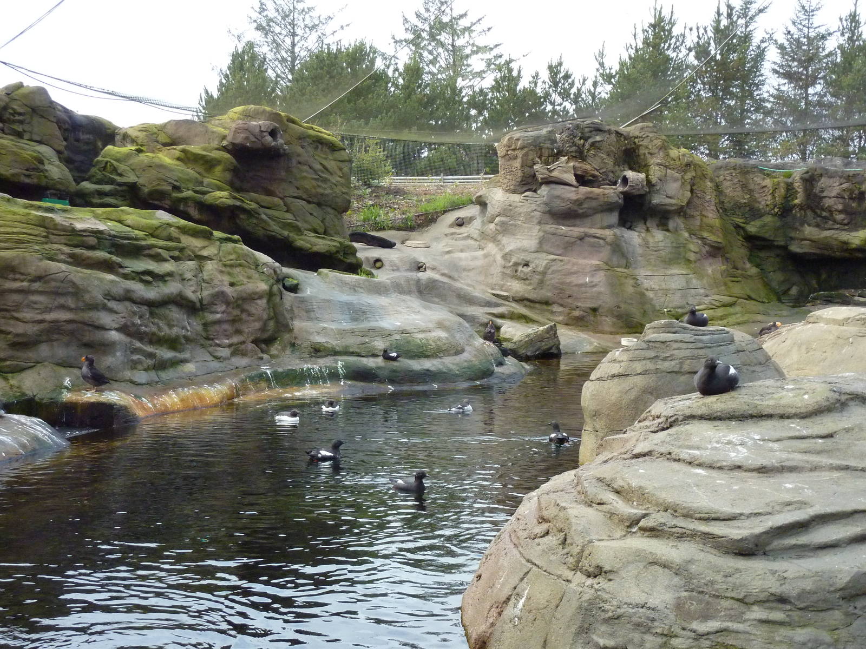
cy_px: 324
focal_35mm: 48
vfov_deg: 30.3
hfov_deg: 39.7
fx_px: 1201
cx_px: 433
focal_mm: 7.9
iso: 400
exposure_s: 1/500
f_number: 3.8
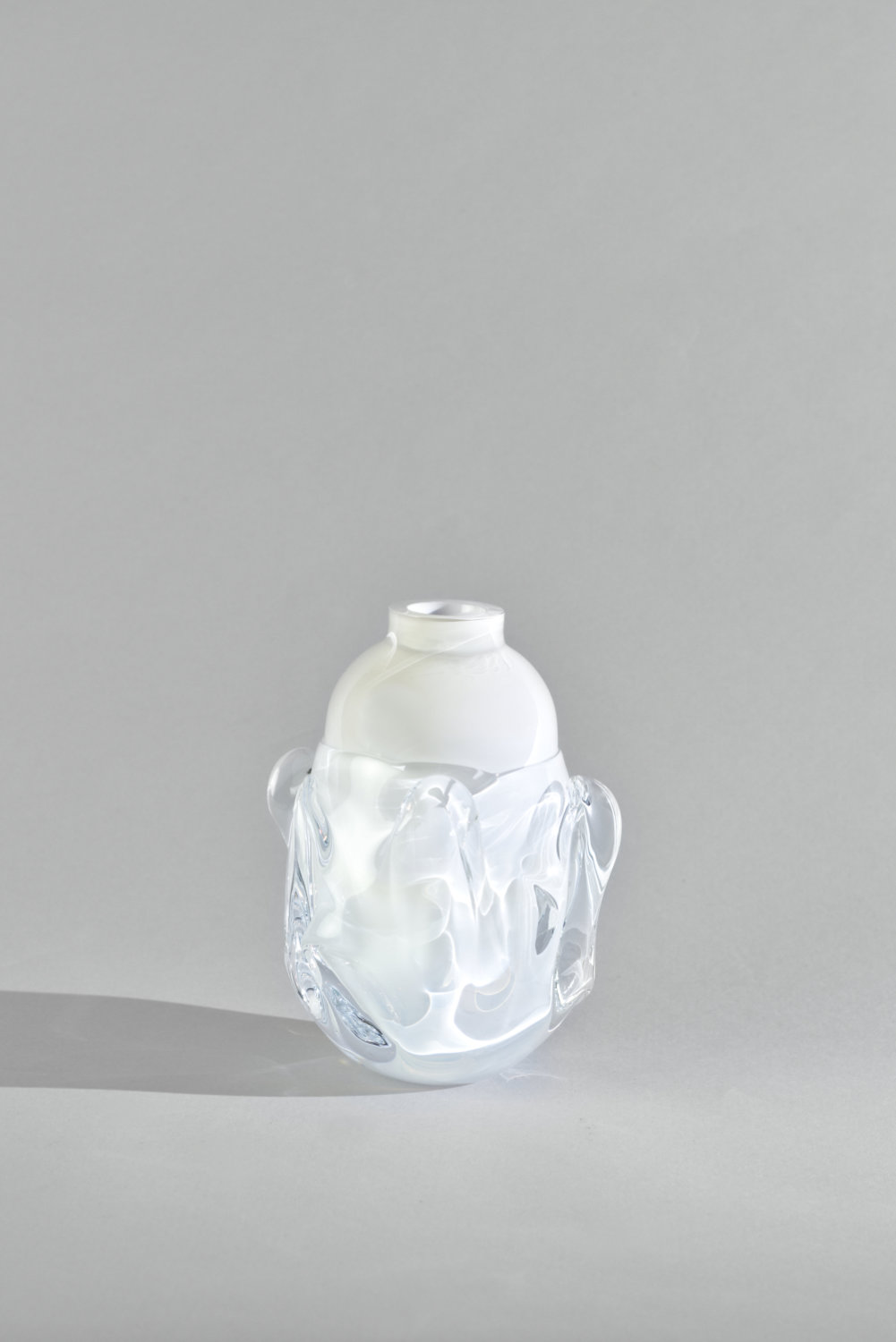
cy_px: 671
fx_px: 2798
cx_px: 448
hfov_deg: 18.2
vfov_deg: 27.0
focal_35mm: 75
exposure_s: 1/25
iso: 400
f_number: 6.3
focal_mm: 50
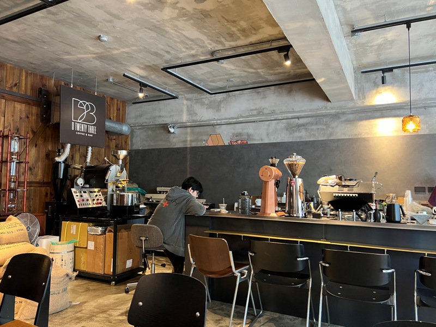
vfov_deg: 53.1
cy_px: 164
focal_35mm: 26
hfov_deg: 67.3
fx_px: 327
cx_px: 218
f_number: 1.5
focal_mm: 5.7
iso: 400
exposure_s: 1/40
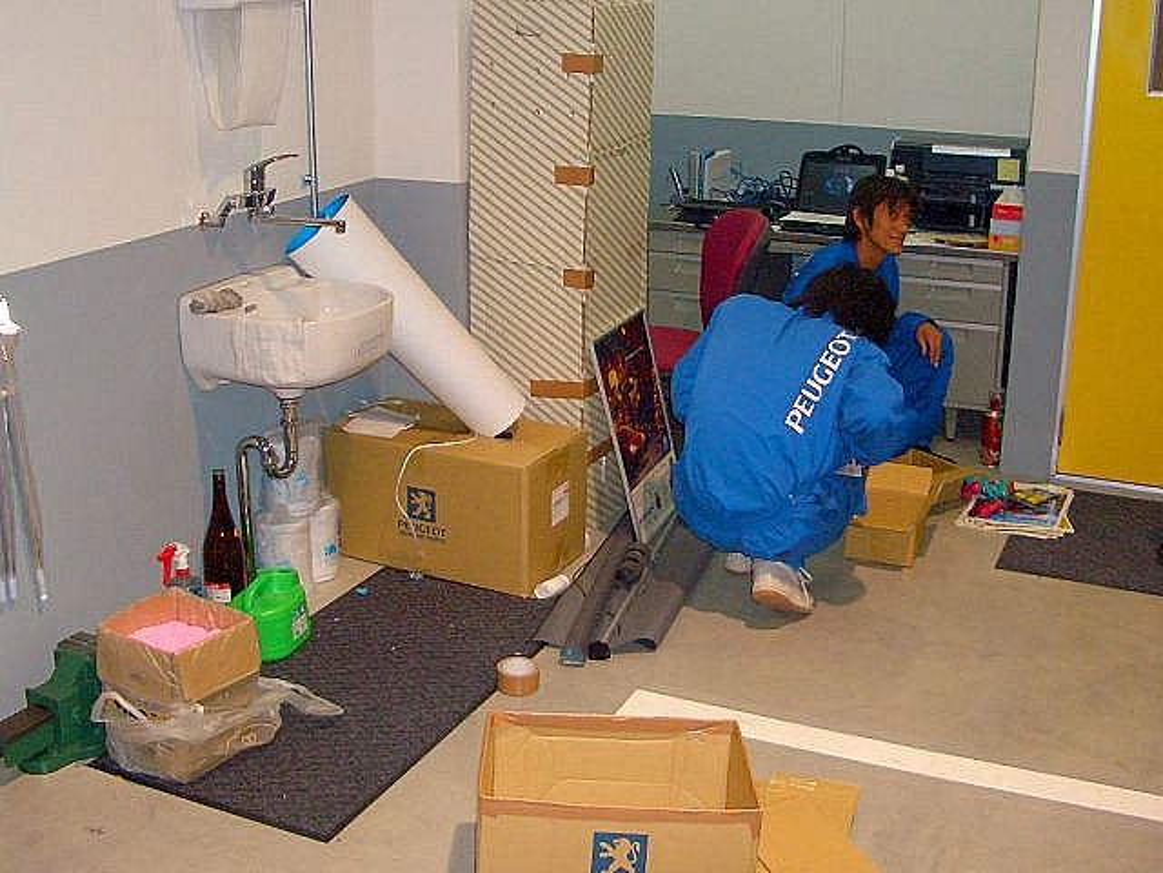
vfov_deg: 40.7
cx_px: 582
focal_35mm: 35
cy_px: 436
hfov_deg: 52.6
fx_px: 1176
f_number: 2.6
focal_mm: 5.8
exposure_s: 1/60
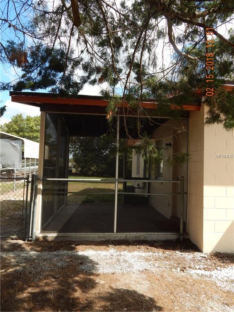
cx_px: 117
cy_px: 156
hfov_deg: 54.9
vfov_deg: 69.4
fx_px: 225
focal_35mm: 25
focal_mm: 4.5
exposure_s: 1/640
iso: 125
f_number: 3.1
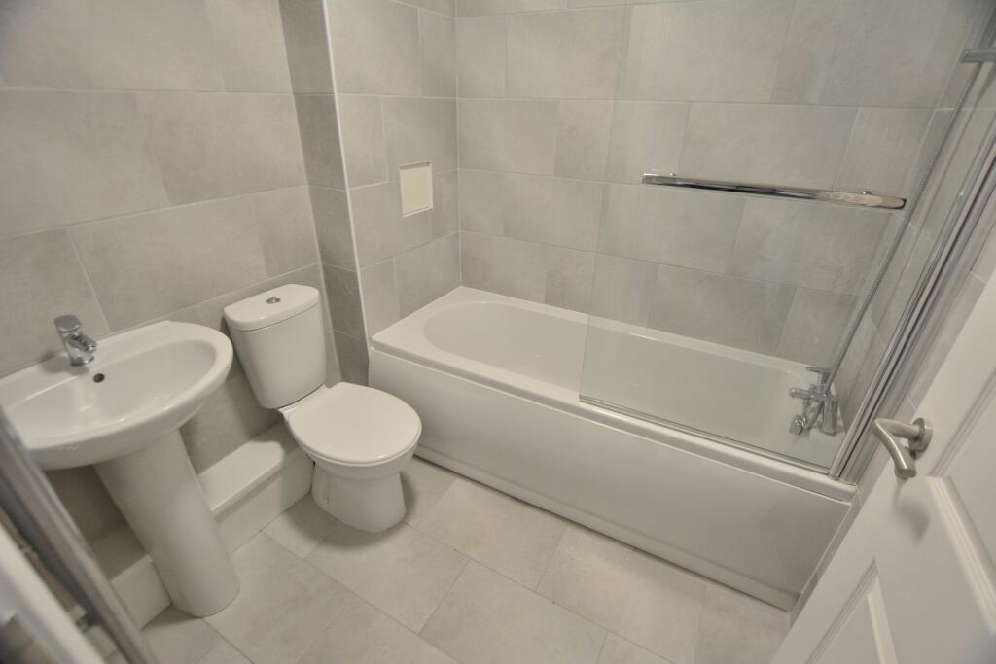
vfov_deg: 77.3
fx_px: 415
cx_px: 498
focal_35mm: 15
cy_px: 332
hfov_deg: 100.4
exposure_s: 1/60
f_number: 4
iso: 640
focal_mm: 10
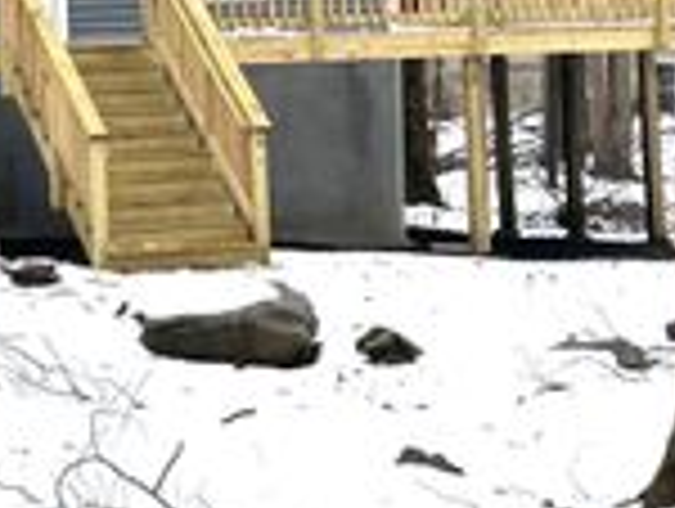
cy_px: -101
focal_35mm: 183
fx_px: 3574
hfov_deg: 10.8
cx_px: 266
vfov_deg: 8.1
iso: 50
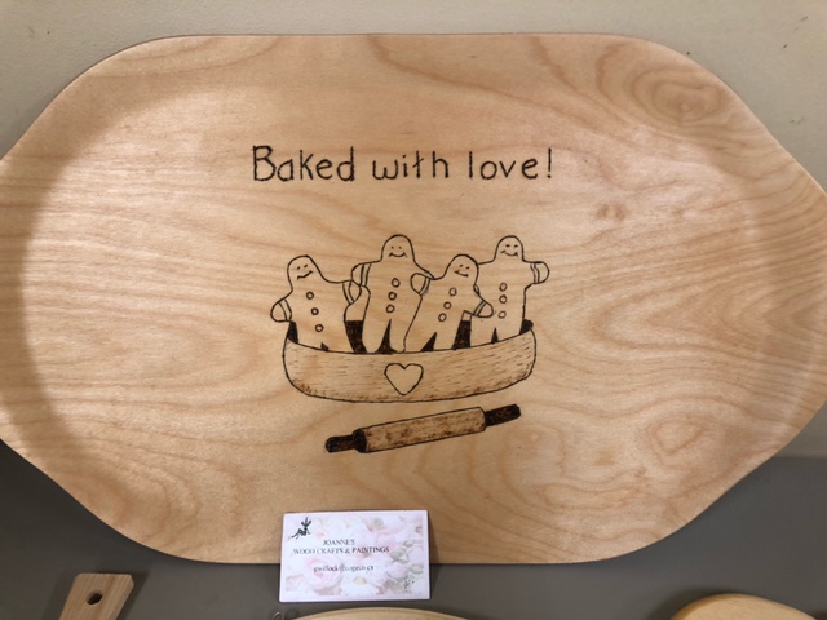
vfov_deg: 49.7
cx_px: 414
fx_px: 669
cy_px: 310
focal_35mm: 28
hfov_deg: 63.4
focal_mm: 3.99
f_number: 1.8
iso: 40
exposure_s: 1/15
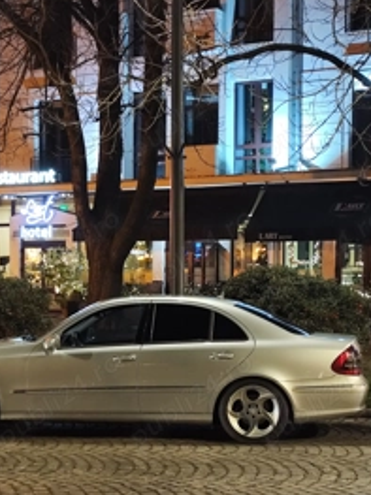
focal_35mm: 70
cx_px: 124
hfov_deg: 20.9
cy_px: 288
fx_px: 1001
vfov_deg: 27.7
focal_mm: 6.19
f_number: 1.65
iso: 800
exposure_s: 1/20
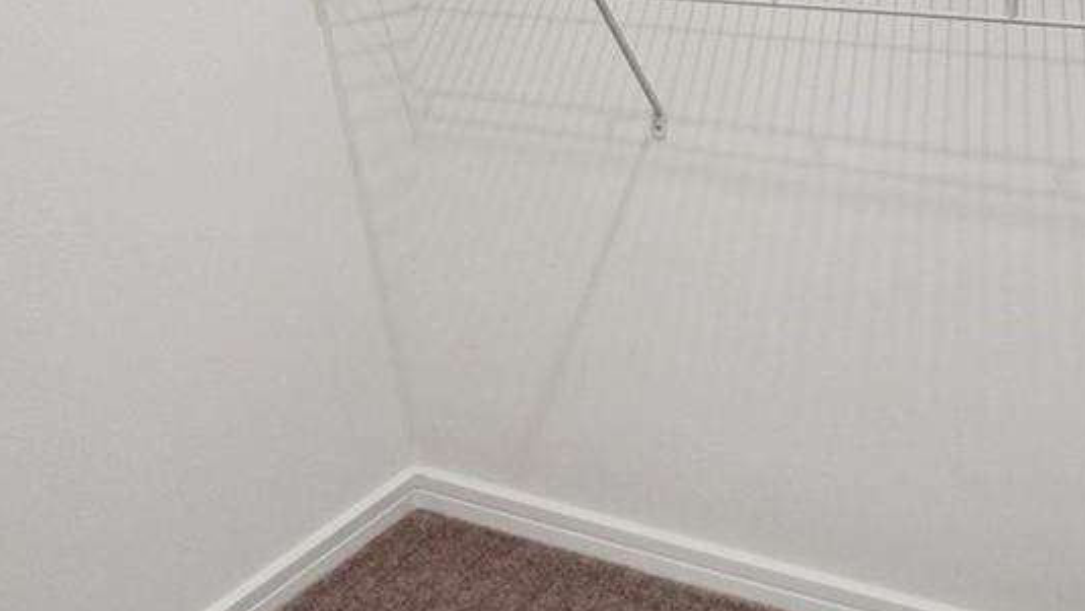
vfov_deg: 22.5
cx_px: 481
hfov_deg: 43.6
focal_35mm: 47
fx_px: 1352
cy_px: -203
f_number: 8
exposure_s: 1/30
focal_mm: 10
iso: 640
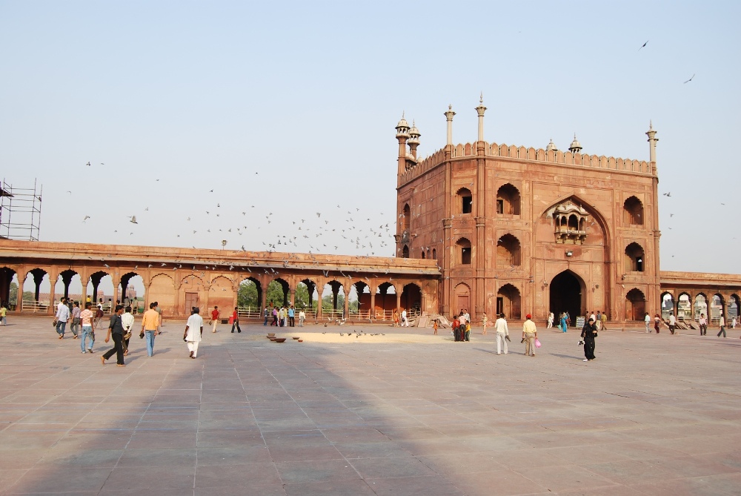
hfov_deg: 64.5
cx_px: 370
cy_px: 248
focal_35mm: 28
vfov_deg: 45.8
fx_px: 587
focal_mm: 19
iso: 100
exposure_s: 1/160
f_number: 6.3
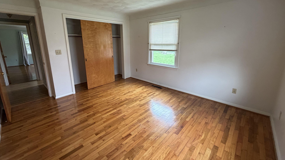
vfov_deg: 66.7
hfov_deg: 99.4
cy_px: 68
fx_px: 121
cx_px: 142
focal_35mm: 16
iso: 320
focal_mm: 2.22
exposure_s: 1/98
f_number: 2.2
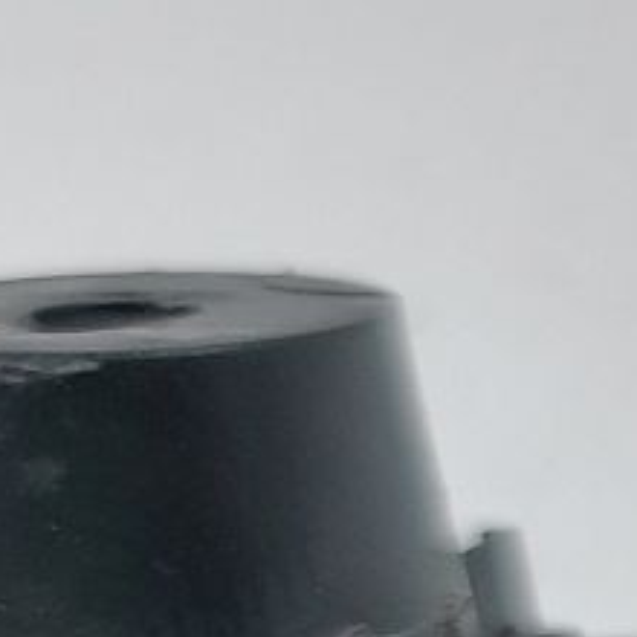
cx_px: 1805
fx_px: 2790
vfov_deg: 12.6
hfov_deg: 10.2
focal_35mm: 134
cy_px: 805
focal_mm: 5.23
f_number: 1.8
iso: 64
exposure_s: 1/50
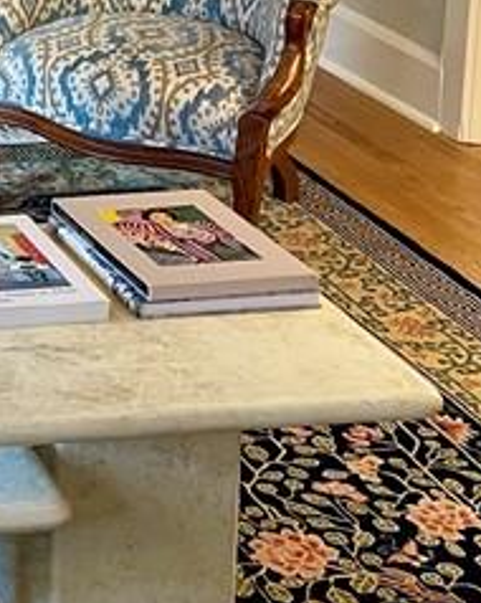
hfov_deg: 13.1
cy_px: -269
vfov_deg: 16.8
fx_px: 1871
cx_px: -411
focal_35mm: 105
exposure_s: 1/60
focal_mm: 5.1
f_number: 1.6
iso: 320
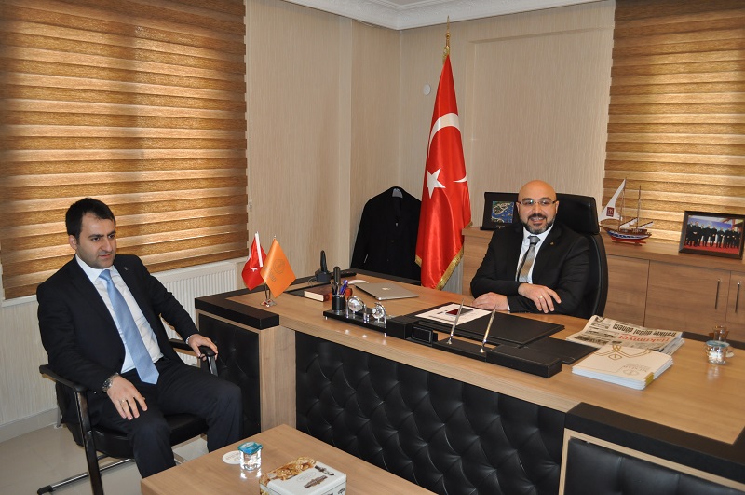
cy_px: 248
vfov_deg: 43.5
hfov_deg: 62.0
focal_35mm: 30
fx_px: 620
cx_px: 372
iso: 800
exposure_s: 1/60
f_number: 3.8
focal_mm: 20
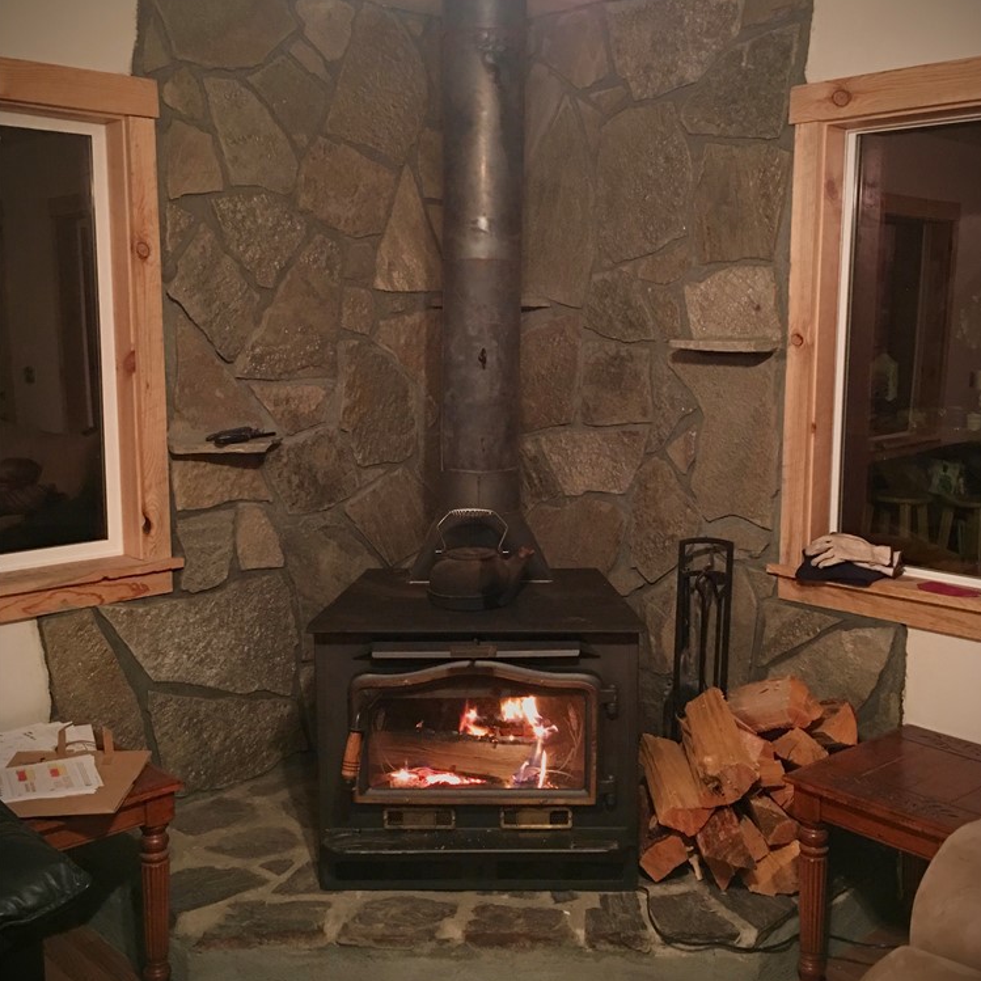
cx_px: 497
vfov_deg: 47.2
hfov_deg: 47.2
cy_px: 469
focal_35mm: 35
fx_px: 1122
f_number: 2.2
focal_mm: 4.15
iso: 100
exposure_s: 1/4
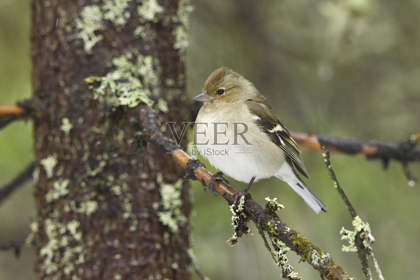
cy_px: 140
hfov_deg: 2.3
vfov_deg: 1.5
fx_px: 10503
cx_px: 210
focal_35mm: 900
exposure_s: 1/250
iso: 1800
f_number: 8
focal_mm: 600
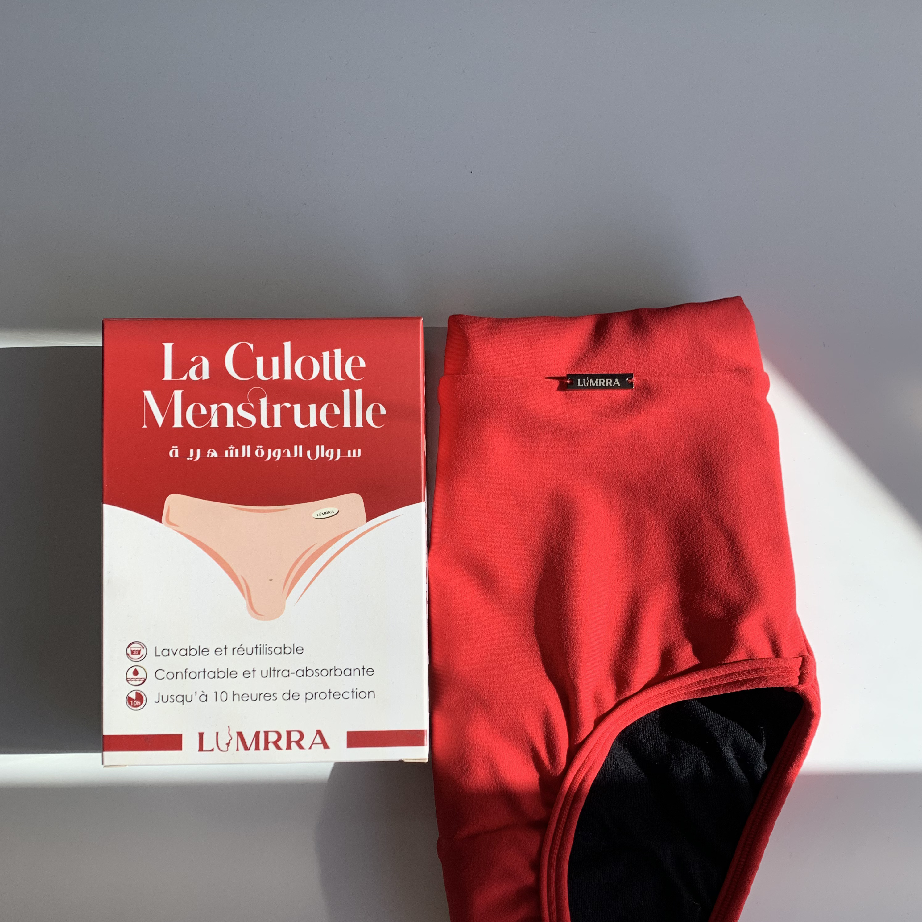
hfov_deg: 52.5
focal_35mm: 31
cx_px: 461
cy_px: 566
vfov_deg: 52.1
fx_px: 934
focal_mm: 4.25
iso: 25
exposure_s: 1/759
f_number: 1.8
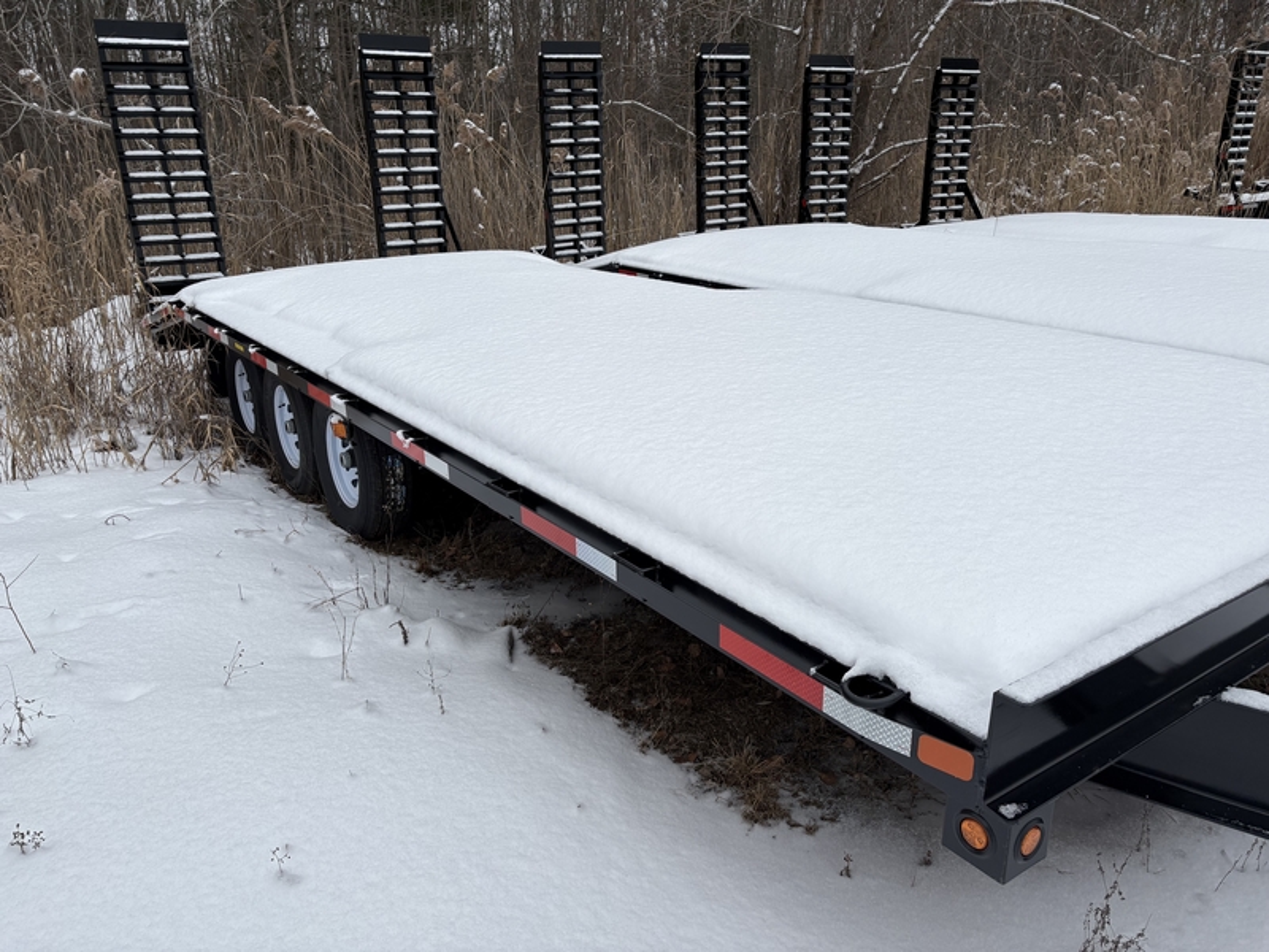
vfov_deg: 53.1
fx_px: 953
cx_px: 634
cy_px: 476
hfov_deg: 67.3
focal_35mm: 26
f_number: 1.6
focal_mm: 5.96
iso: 50
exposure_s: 1/3831
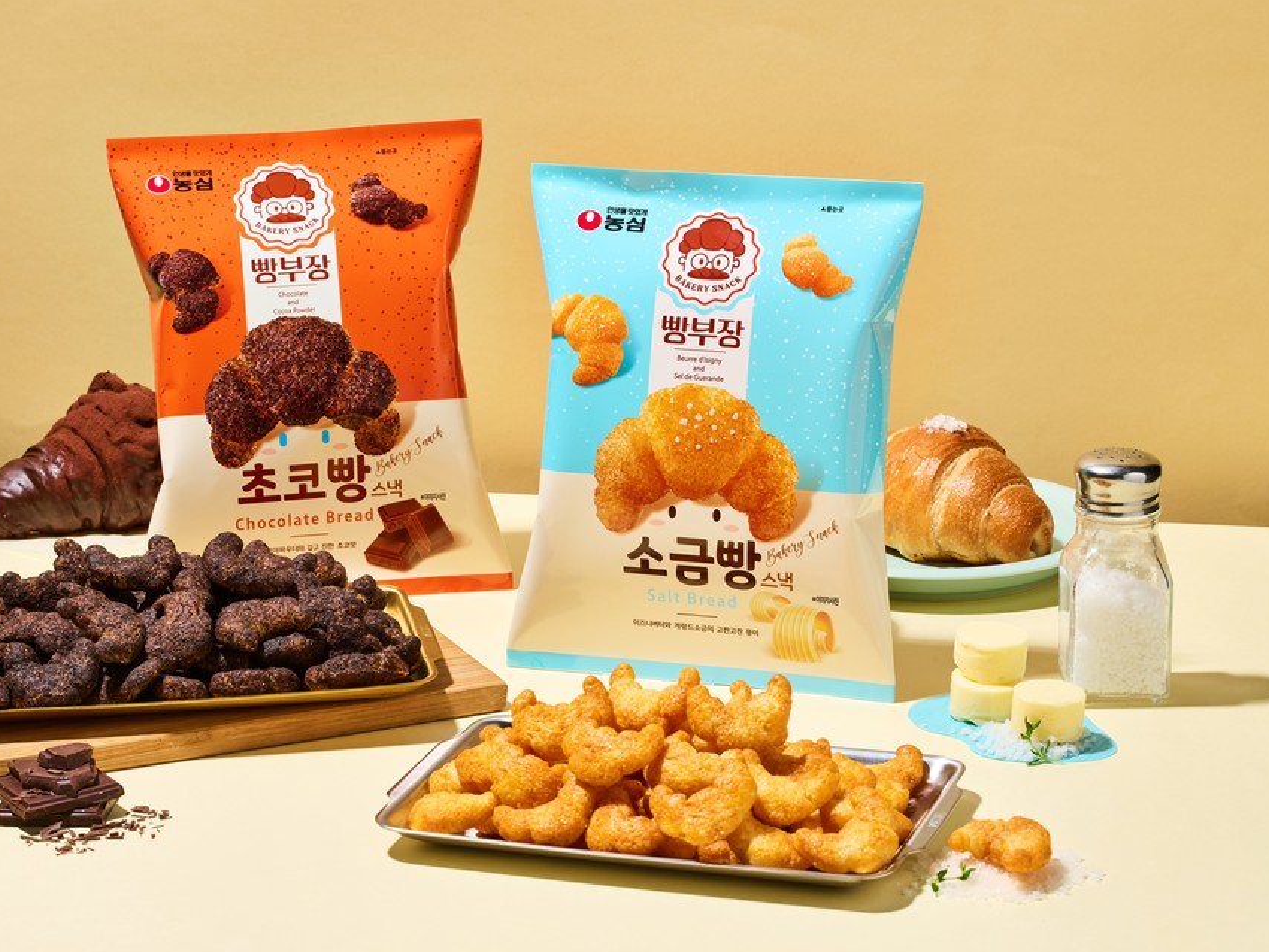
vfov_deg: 13.0
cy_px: 476
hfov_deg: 17.3
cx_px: 560
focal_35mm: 114
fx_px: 4180
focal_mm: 105
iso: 100
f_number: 16
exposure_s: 1/200
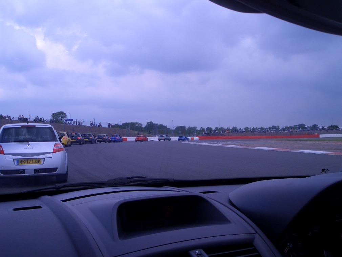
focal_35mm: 36
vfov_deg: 39.7
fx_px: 356
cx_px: 171
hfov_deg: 51.3
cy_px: 128
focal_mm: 4.8
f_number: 4
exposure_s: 1/400
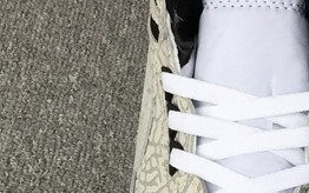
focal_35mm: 113
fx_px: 952
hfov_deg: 17.6
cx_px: 361
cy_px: 212
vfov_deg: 11.4
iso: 25
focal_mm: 3.3
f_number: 2.4
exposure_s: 1/33
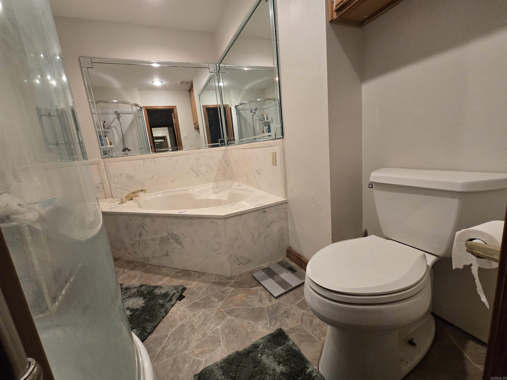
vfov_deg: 89.9
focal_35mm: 13
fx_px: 190
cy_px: 190
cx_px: 254
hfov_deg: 106.2
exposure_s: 1/60
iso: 320
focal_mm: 2.2
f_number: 2.2
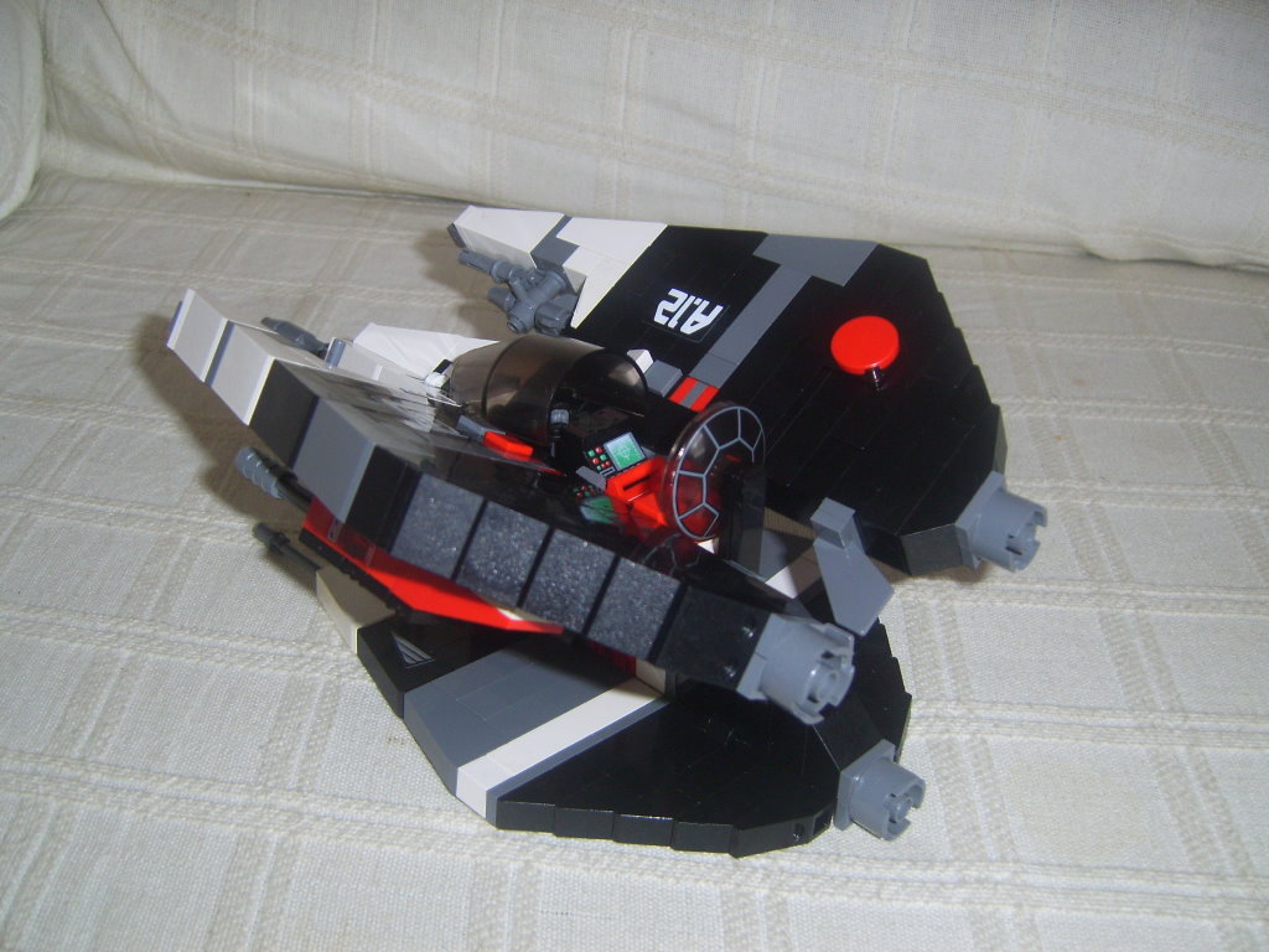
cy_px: 476
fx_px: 1393
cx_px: 634
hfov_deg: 49.0
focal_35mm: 38
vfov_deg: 37.7
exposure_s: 1/30
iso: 100
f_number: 2.8
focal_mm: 7.8
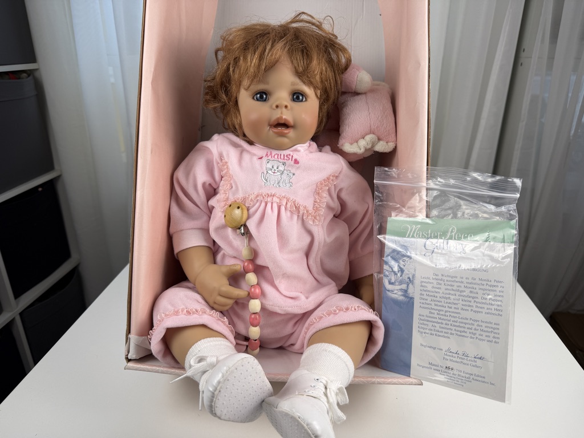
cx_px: 292
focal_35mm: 24
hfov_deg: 71.6
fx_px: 405
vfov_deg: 56.8
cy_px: 219
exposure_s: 1/211
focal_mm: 6.76
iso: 64
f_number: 1.78
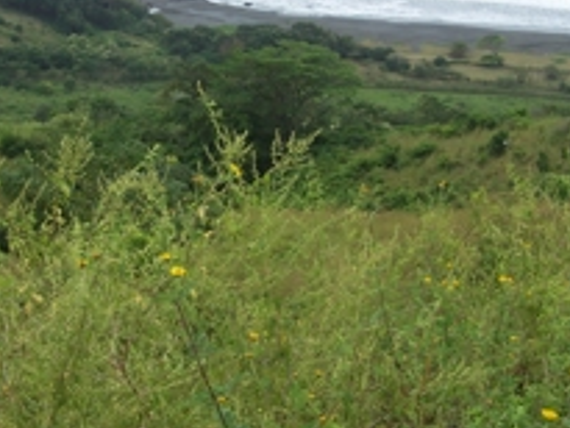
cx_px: 236
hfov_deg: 26.3
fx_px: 1219
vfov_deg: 19.7
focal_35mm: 74
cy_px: 97
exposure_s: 1/750
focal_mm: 6.3
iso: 80
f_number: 4
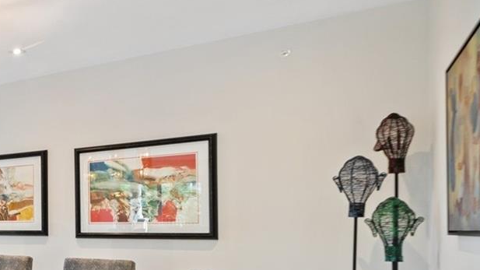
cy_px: 234
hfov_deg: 38.6
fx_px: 484
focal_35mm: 38
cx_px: -99
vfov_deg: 30.1
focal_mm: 14
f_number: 8
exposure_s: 1/2
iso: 200
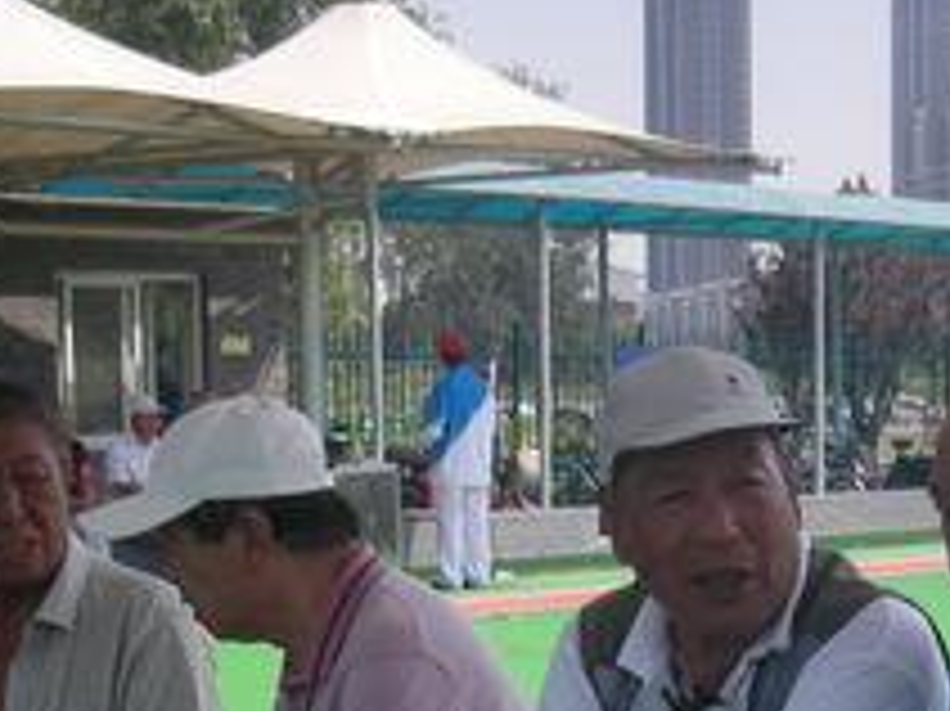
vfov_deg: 12.2
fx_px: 3182
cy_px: 1060
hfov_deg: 16.9
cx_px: 752
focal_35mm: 116
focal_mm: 5.8
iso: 50
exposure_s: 1/433
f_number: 2.8
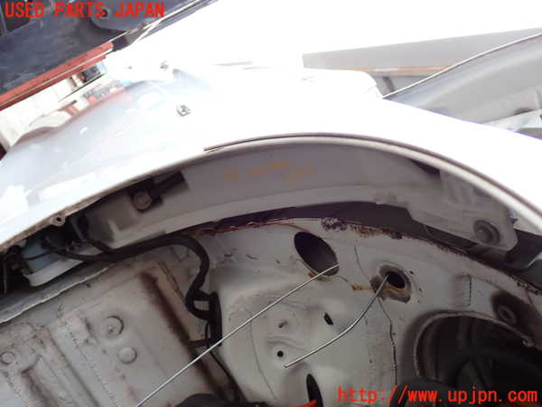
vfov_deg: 39.7
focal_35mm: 36
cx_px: 271
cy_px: 204
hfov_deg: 51.4
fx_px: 564
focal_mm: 6.37
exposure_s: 1/80
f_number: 2.5
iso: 100
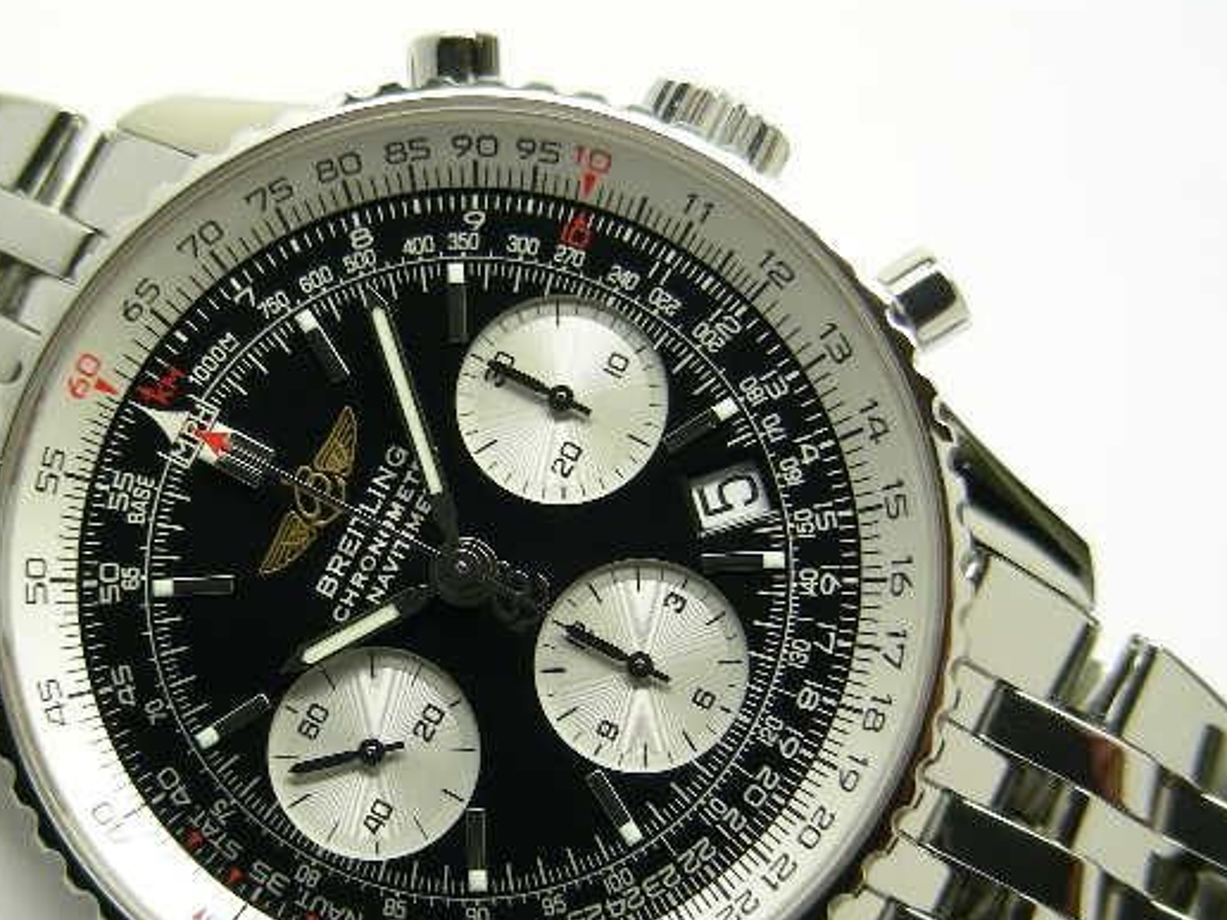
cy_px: 561
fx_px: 3474
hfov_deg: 20.0
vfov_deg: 15.1
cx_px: 497
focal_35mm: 98
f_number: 3.5
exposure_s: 1/48.5
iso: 50
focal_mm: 13.2
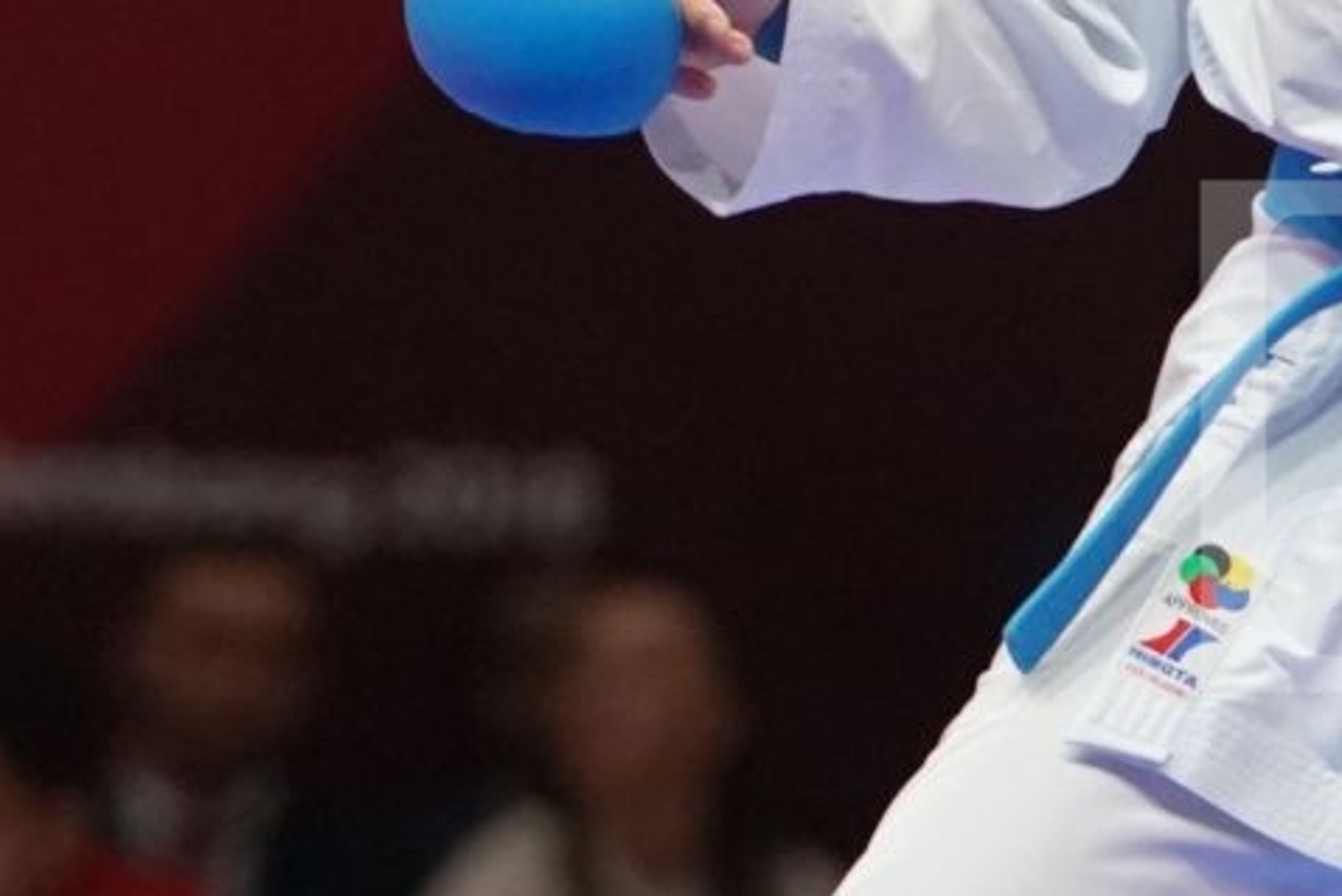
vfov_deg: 1.3
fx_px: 39711
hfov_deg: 1.9
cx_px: -441
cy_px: -562
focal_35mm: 1065
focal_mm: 189
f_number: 4
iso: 4000
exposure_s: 1/1000
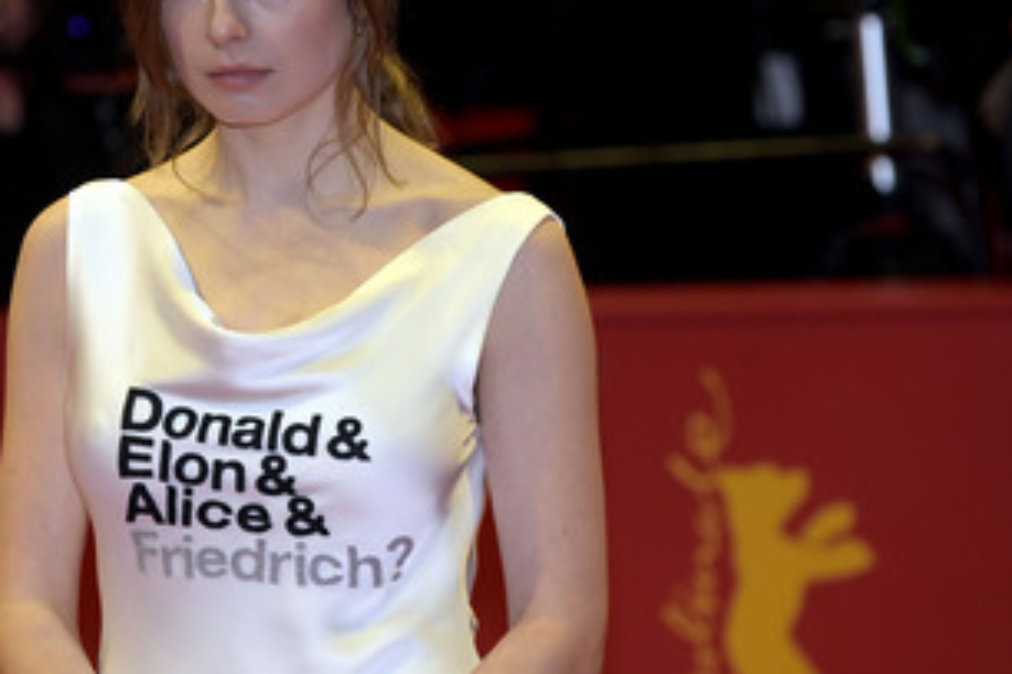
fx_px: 5594
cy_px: 211
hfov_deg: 10.3
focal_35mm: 199
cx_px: 273
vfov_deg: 6.9
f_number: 4
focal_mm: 135
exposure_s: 1/1000
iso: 1250
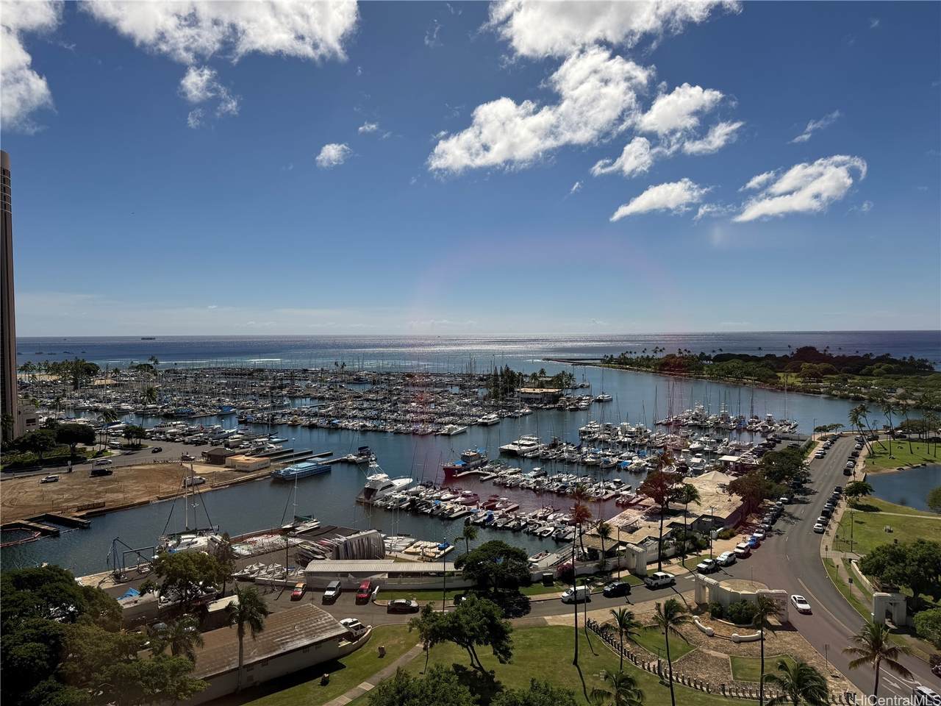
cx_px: 470
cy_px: 353
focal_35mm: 24
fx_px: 652
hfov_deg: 71.6
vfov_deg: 56.8
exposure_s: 1/6410
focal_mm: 6.76
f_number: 1.78
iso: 80
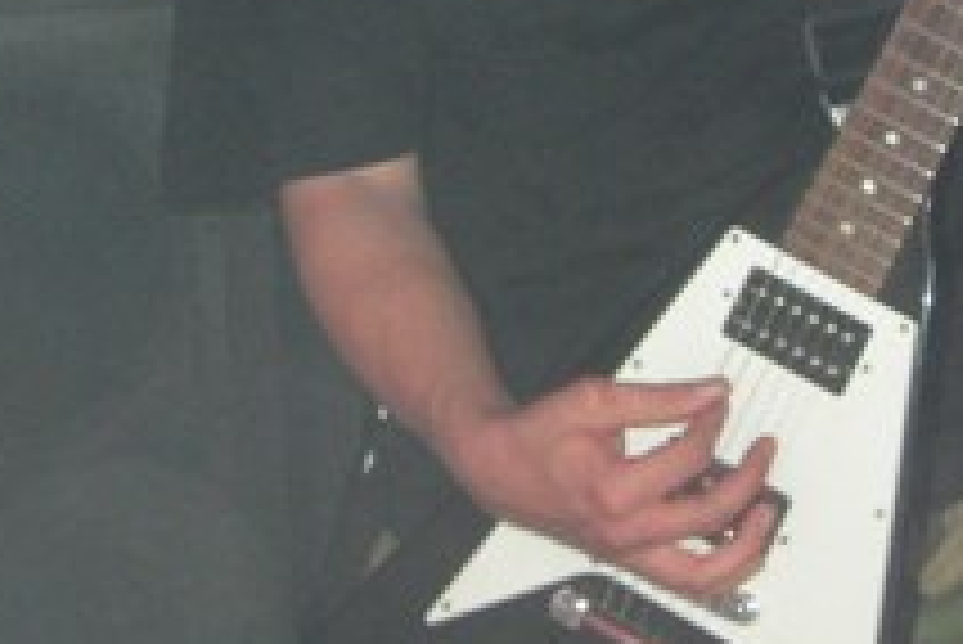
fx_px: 5996
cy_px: -428
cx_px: 472
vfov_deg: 6.0
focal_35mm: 224
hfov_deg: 9.2
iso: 200
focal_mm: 14.9
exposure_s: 1/60.1
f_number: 3.7
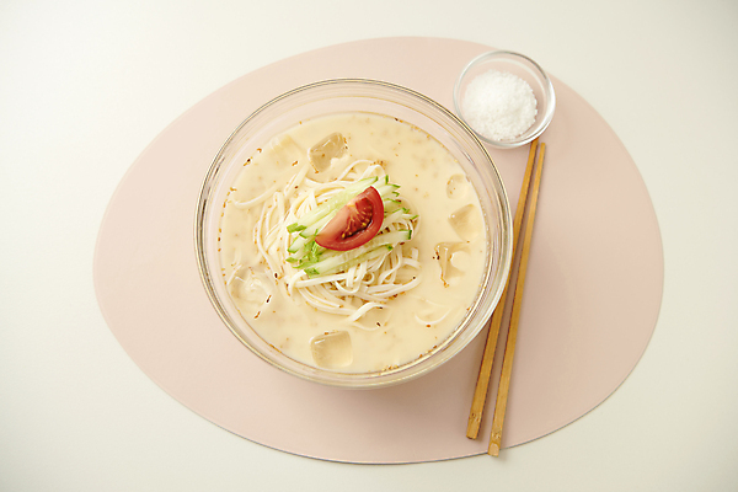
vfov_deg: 35.1
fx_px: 779
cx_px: 369
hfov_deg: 50.7
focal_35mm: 38
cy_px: 246
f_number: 5.6
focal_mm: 38
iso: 64
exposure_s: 1/125
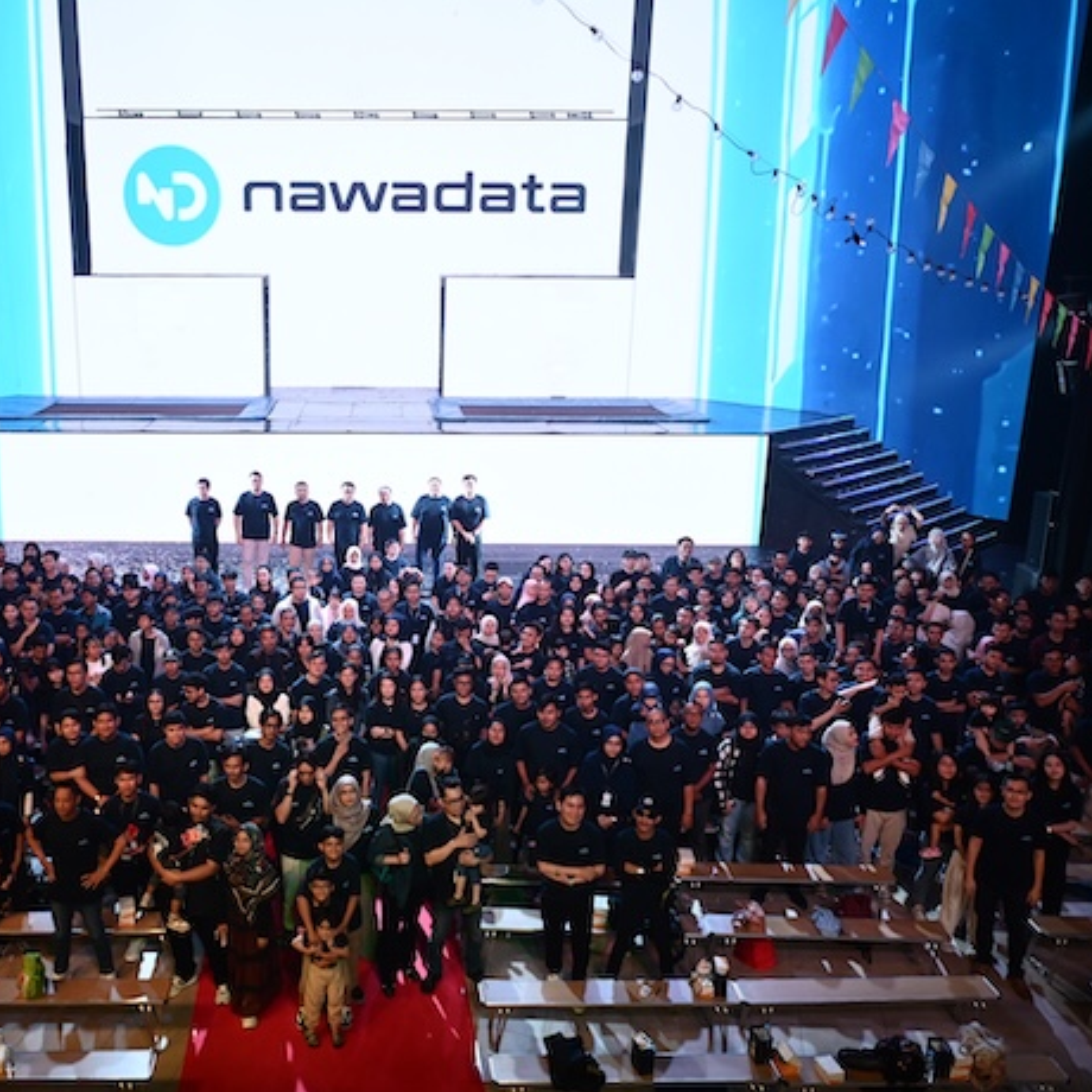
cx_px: 361
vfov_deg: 52.5
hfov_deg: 51.5
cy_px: 550
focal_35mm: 31
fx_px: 1106
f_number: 2.8
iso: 1600
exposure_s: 1/200
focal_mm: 24
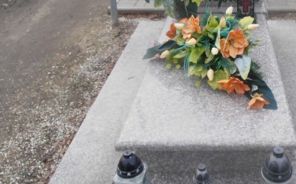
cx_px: 231
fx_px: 339
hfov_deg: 45.2
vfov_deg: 30.3
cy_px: 62
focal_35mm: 42
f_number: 7.9
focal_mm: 4.2
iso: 80
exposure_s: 1/40
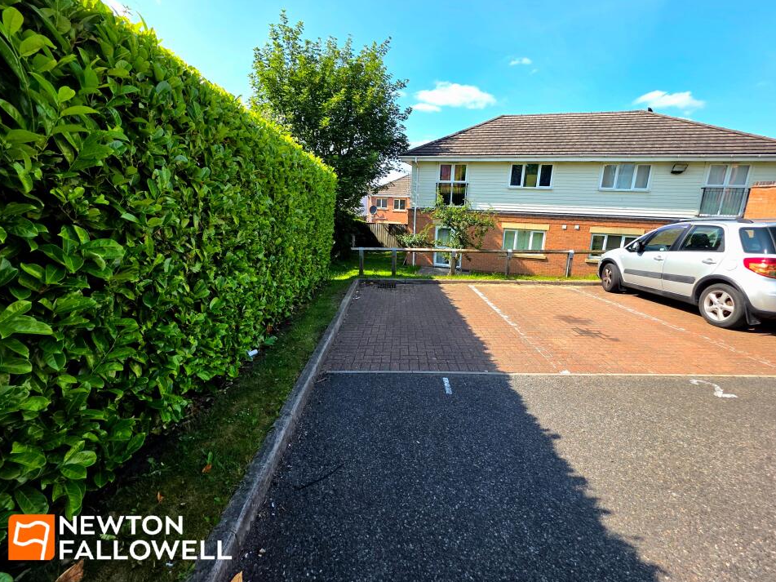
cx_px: 397
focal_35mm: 14
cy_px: 273
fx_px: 314
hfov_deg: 102.1
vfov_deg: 85.6
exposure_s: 1/909
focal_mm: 2.2
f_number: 1.9
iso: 40
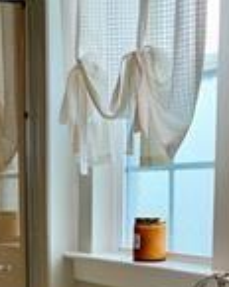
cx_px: -32
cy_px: 315
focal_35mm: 84
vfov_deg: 21.6
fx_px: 712
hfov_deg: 17.6
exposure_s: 1/60
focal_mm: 4.25
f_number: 1.8
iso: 50
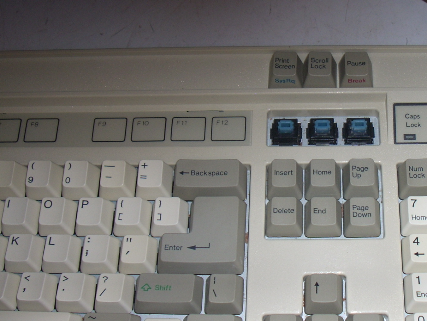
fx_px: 691
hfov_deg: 33.8
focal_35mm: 56
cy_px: 137
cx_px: 309
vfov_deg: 26.1
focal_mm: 6.2
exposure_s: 1/60
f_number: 2.8
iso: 64
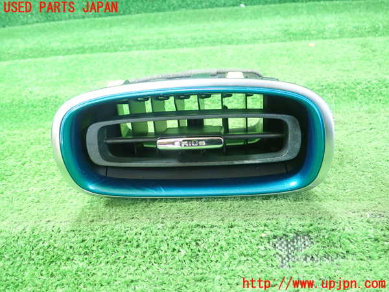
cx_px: 194
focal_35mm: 30
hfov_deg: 60.0
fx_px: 337
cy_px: 146
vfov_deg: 46.8
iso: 800
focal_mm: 5.5
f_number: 2.3
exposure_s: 1/80
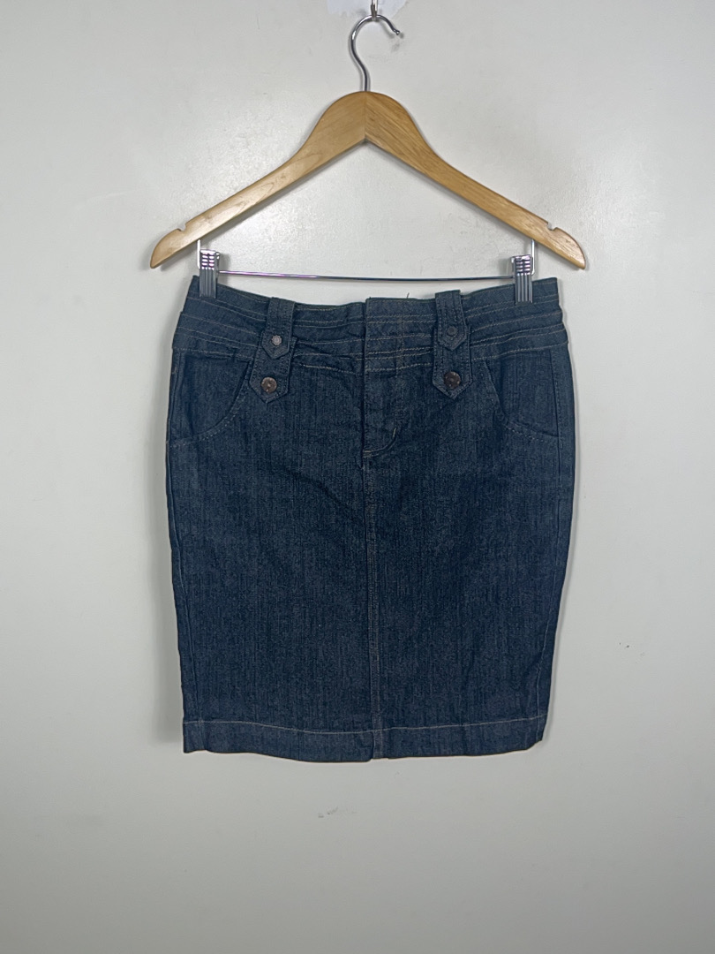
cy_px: 477
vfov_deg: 65.3
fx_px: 744
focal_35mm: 27
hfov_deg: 51.4
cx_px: 358
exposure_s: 1/300
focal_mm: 5.1
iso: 32
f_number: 1.6
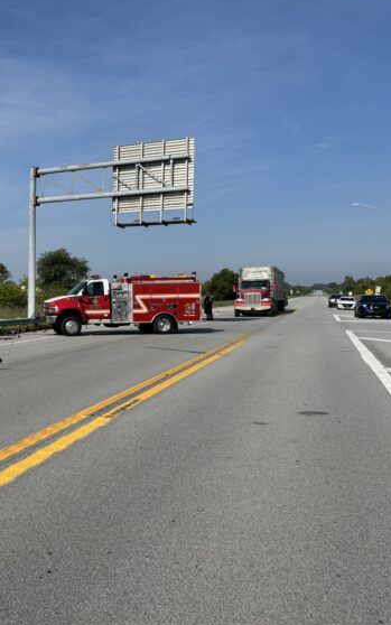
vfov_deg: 55.3
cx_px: 0
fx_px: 596
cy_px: 307
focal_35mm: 35
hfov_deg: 33.2
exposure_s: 1/7092
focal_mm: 6.76
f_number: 1.78
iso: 80
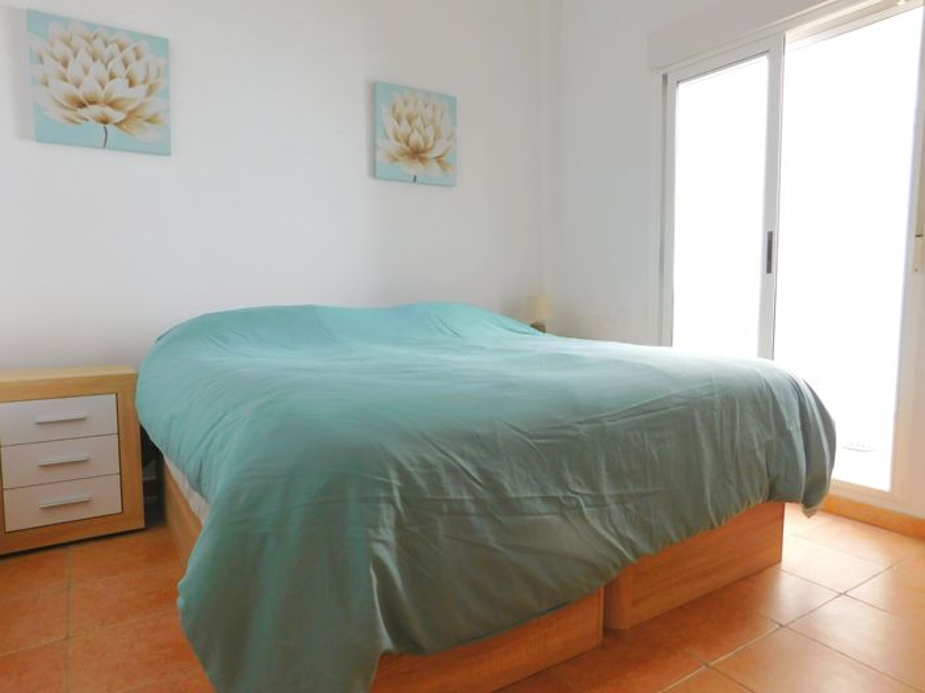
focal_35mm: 23
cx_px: 462
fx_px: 614
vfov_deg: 58.8
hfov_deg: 74.0
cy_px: 346
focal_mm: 4
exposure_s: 1/80
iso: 125
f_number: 3
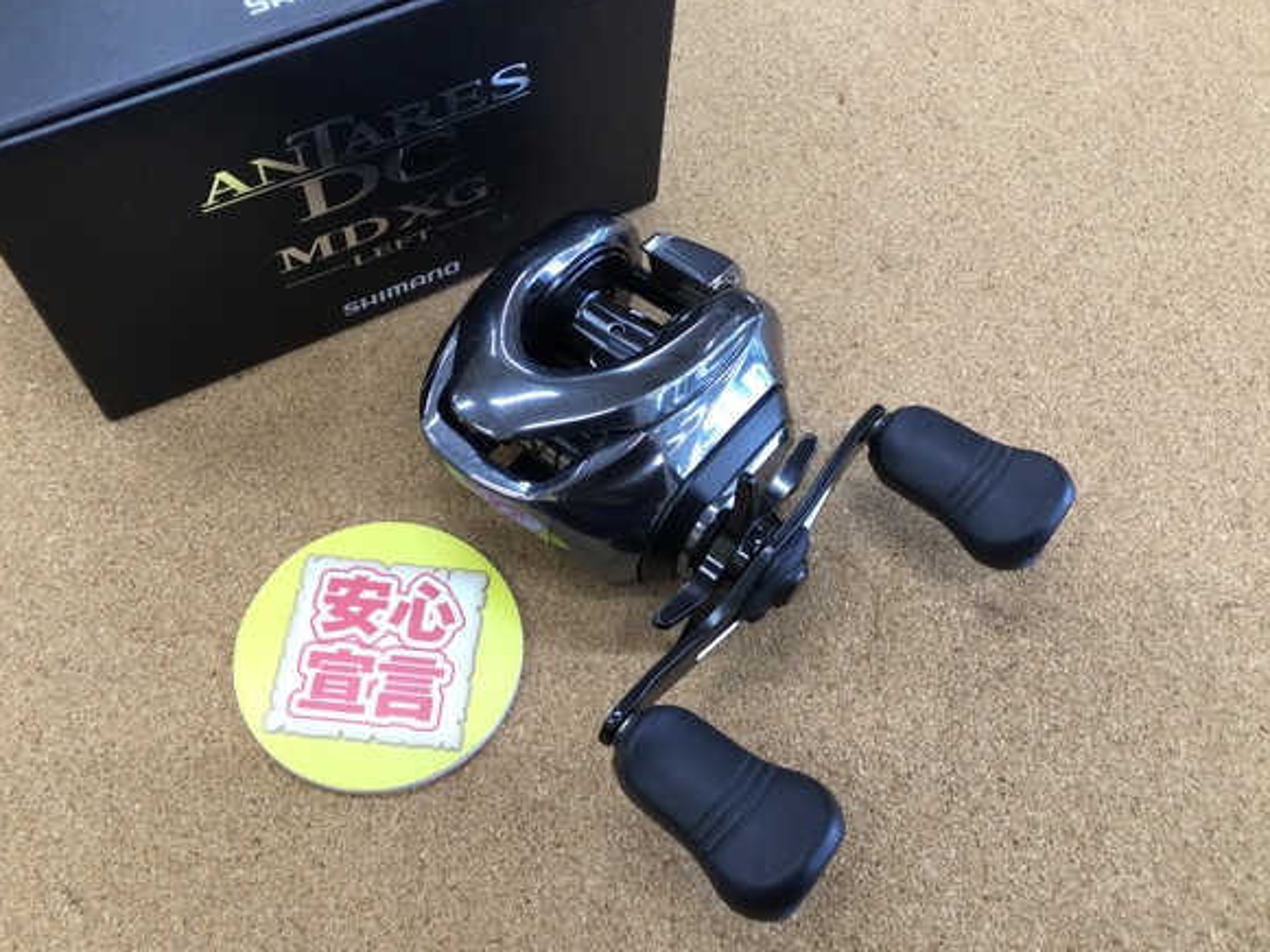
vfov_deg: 44.2
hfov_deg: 56.8
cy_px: 483
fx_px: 1174
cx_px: 616
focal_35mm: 32
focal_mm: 3.3
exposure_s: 1/30
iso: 50
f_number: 2.4
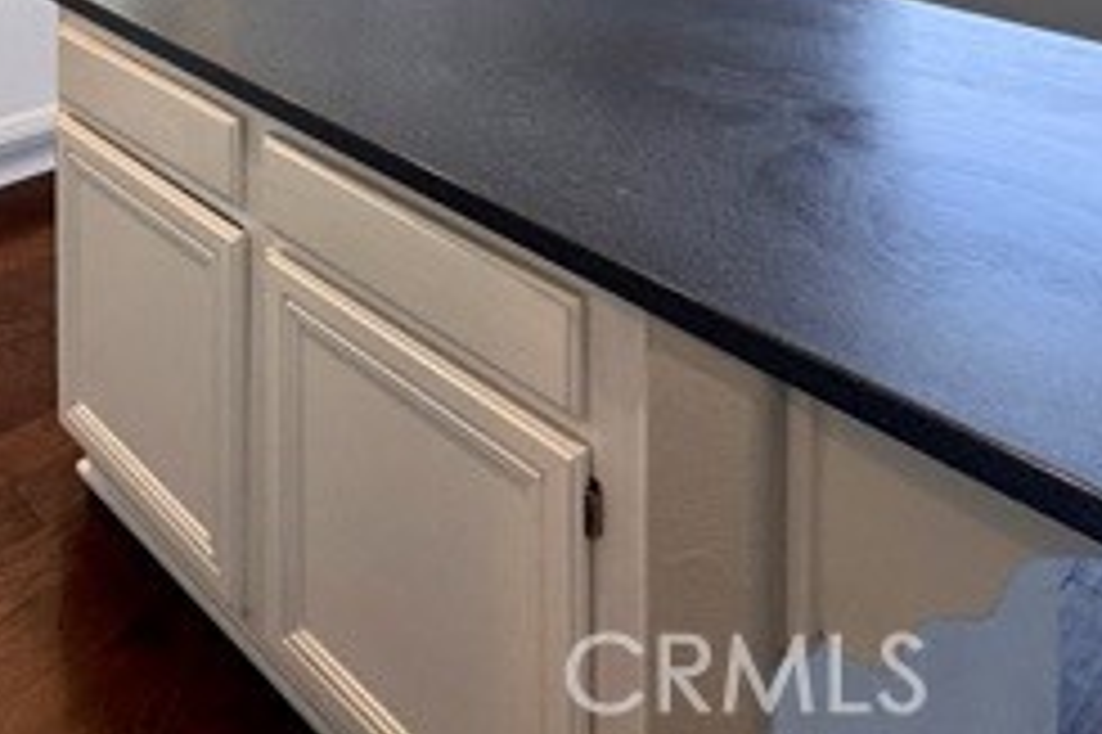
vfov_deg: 26.4
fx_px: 1162
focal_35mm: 38
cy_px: -342
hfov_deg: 48.4
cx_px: 252
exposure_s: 1/120
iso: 125
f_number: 2.2
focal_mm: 2.22
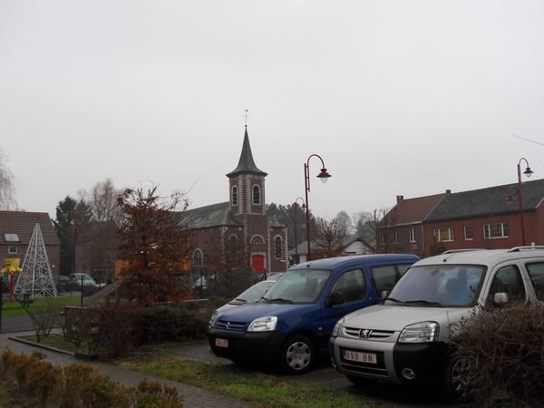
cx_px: 272
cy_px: 204
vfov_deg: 40.7
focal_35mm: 35
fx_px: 550
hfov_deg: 52.6
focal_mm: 6.3
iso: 80
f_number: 3.5
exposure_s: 1/45
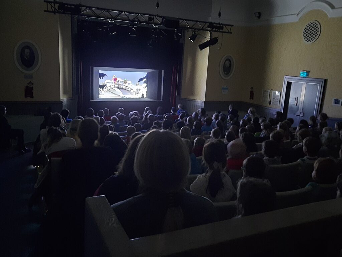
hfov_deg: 69.4
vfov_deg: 54.9
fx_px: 247
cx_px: 171
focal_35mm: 25
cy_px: 128
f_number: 2
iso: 2000
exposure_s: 1/11
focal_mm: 4.6
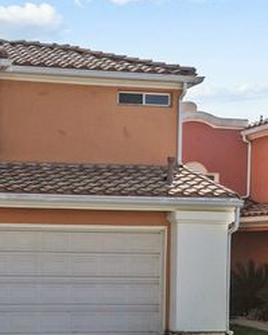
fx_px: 466
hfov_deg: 29.2
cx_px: -20
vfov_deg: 39.4
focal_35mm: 47
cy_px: 196
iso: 100
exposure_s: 1/3000
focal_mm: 6.72
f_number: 1.7
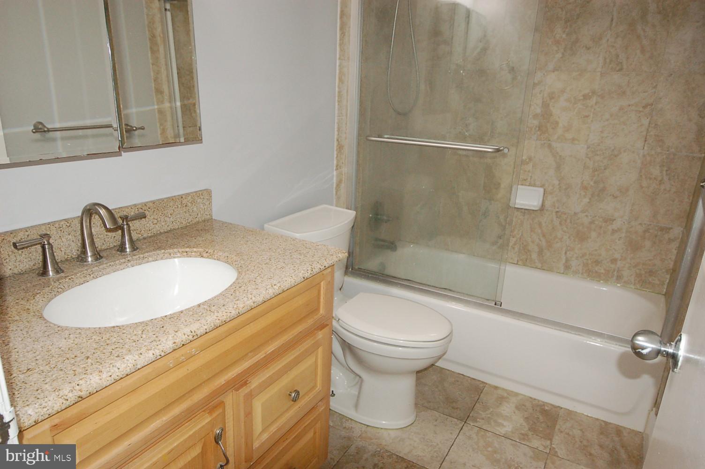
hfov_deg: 70.5
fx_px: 499
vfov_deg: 50.3
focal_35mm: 26
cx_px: 352
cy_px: 234
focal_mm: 17
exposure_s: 1/60
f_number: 5.6
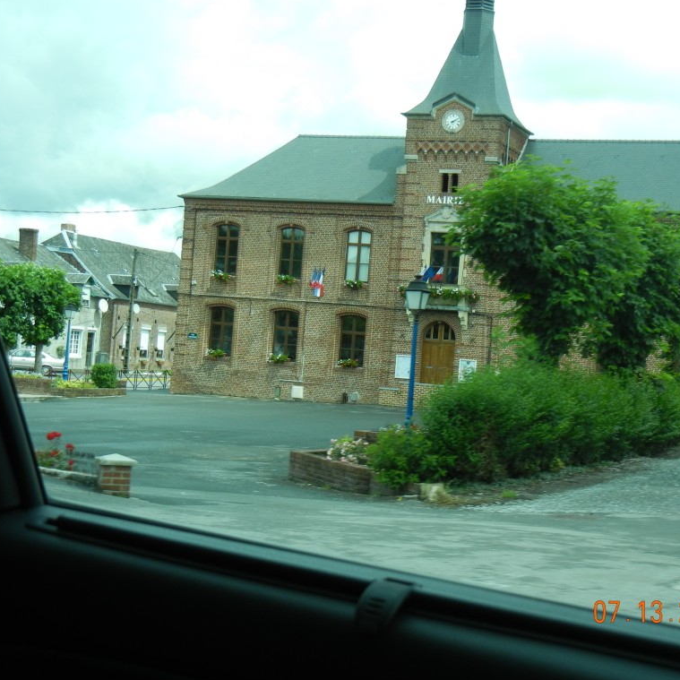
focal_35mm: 62
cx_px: 417
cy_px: 340
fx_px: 1378
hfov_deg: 27.6
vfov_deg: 27.7
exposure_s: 1/310
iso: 160
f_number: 3.9
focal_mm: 9.3
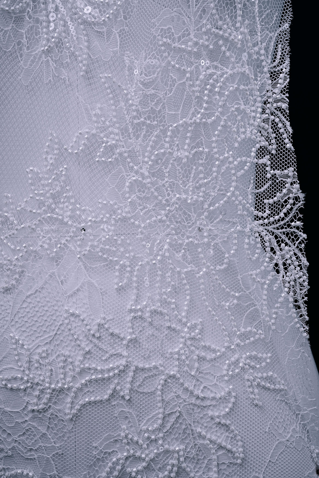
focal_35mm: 56
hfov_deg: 24.2
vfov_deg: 35.6
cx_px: 160
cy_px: 239
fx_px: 744
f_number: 11
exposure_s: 1/125
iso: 100
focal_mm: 56
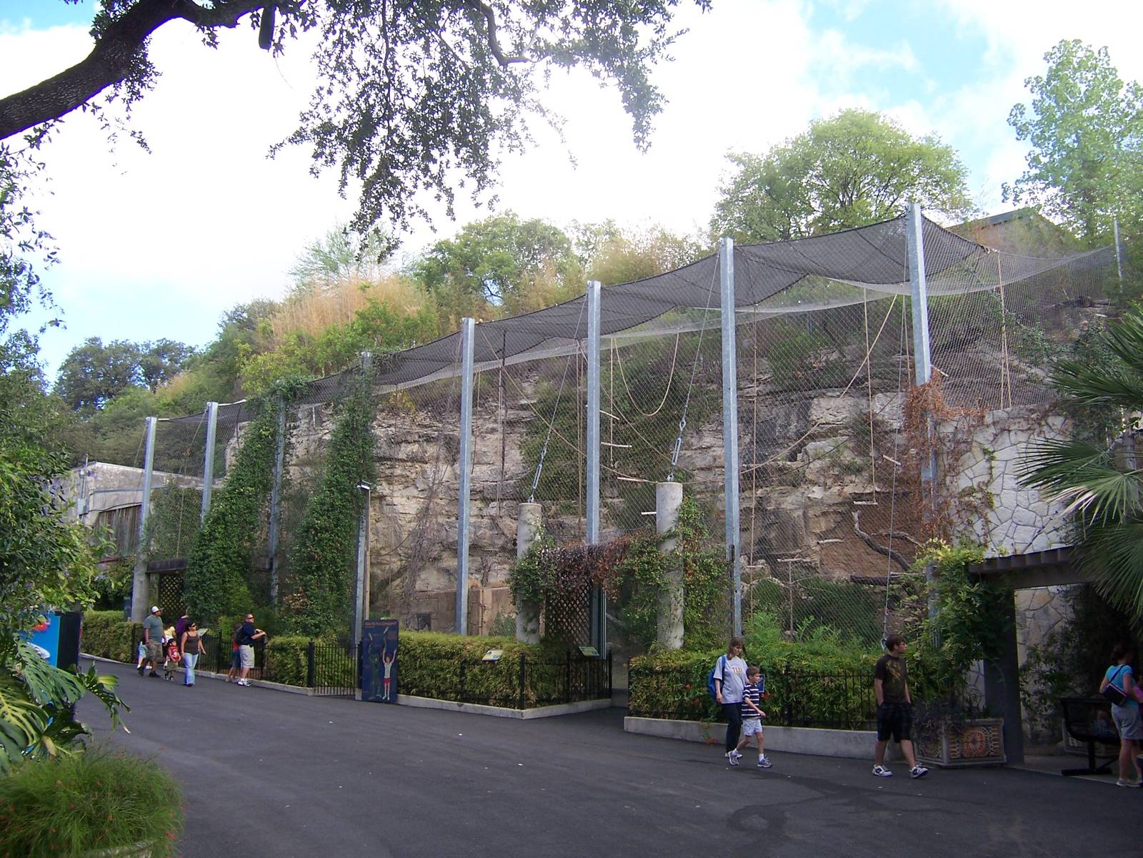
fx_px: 1090
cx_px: 572
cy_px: 429
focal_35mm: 33
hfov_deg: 55.4
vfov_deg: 42.9
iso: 80
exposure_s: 1/250
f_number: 3.4
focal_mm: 5.5
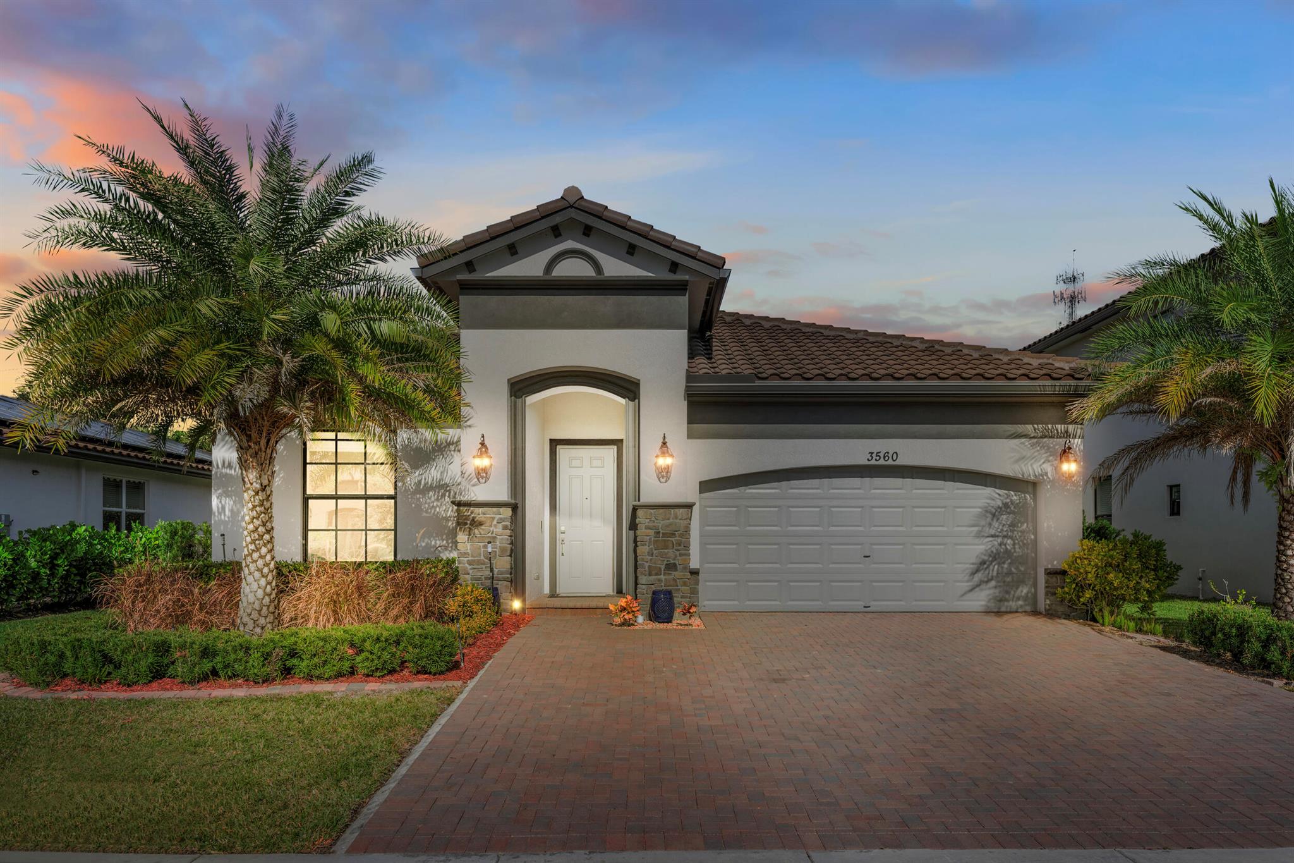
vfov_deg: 54.1
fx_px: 845
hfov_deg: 74.9
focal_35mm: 24
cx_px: 647
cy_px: 432
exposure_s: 1/320
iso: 64
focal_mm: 23.5
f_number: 8
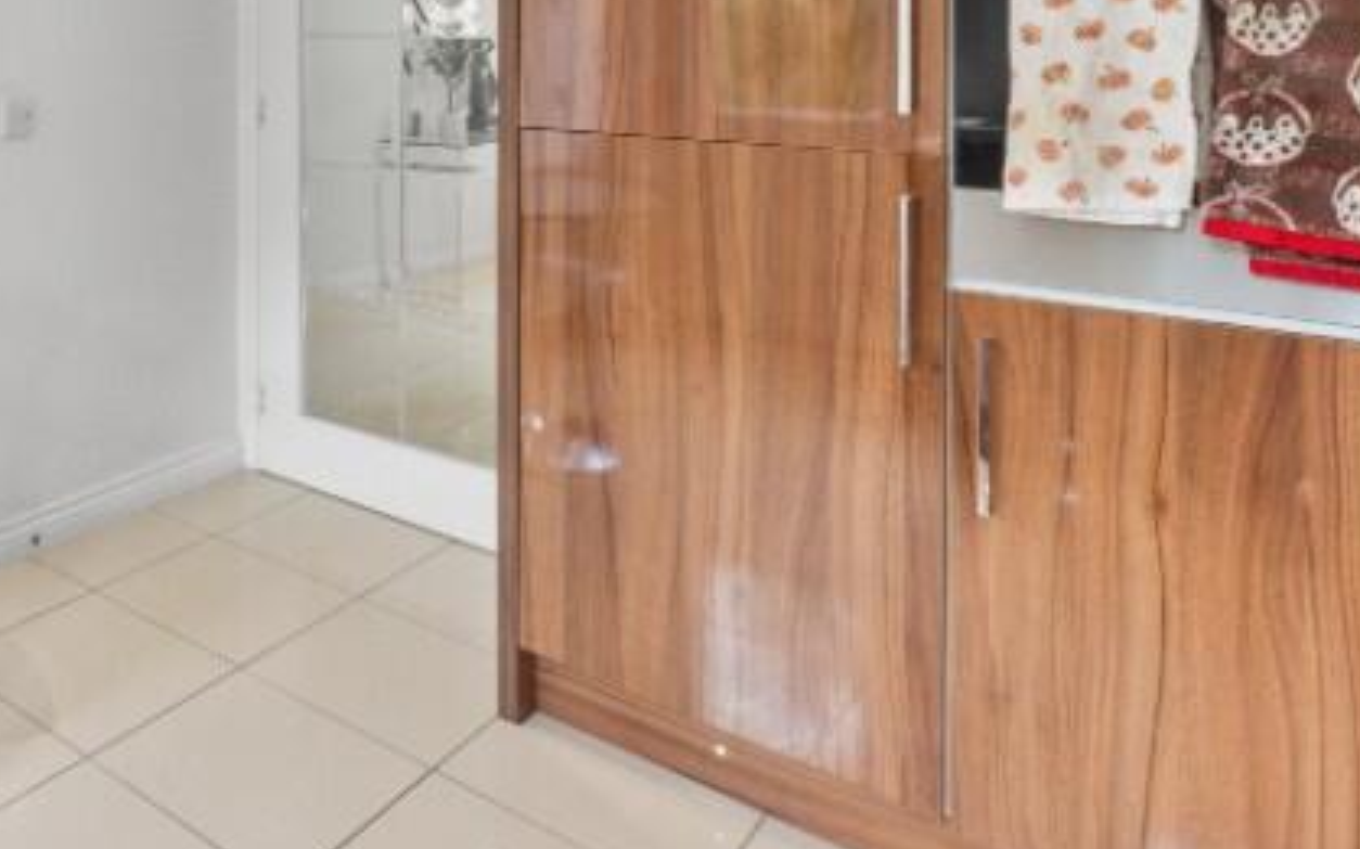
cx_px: 52
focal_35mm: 30
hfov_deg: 52.3
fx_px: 1112
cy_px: 46
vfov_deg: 38.2
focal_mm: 12
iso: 800
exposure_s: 1/1.67
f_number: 16
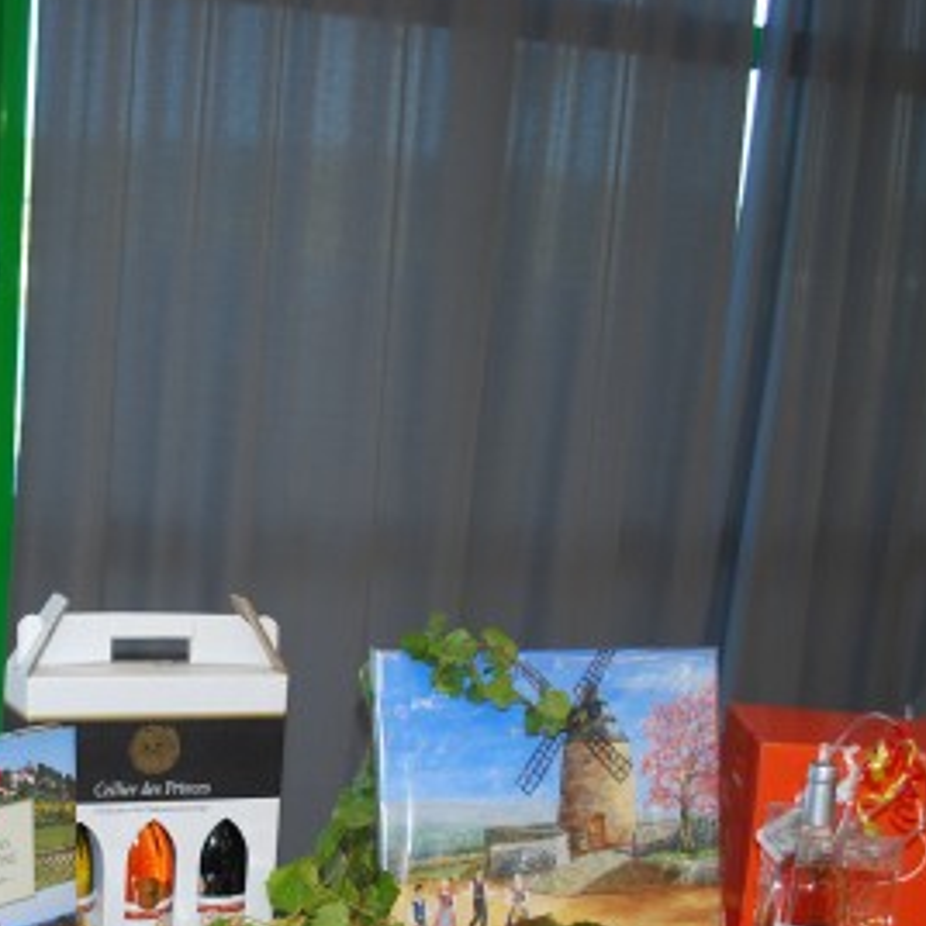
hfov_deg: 27.4
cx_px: 145
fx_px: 1846
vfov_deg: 27.7
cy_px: 714
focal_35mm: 61
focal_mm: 20
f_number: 3.8
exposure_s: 1/60
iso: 200
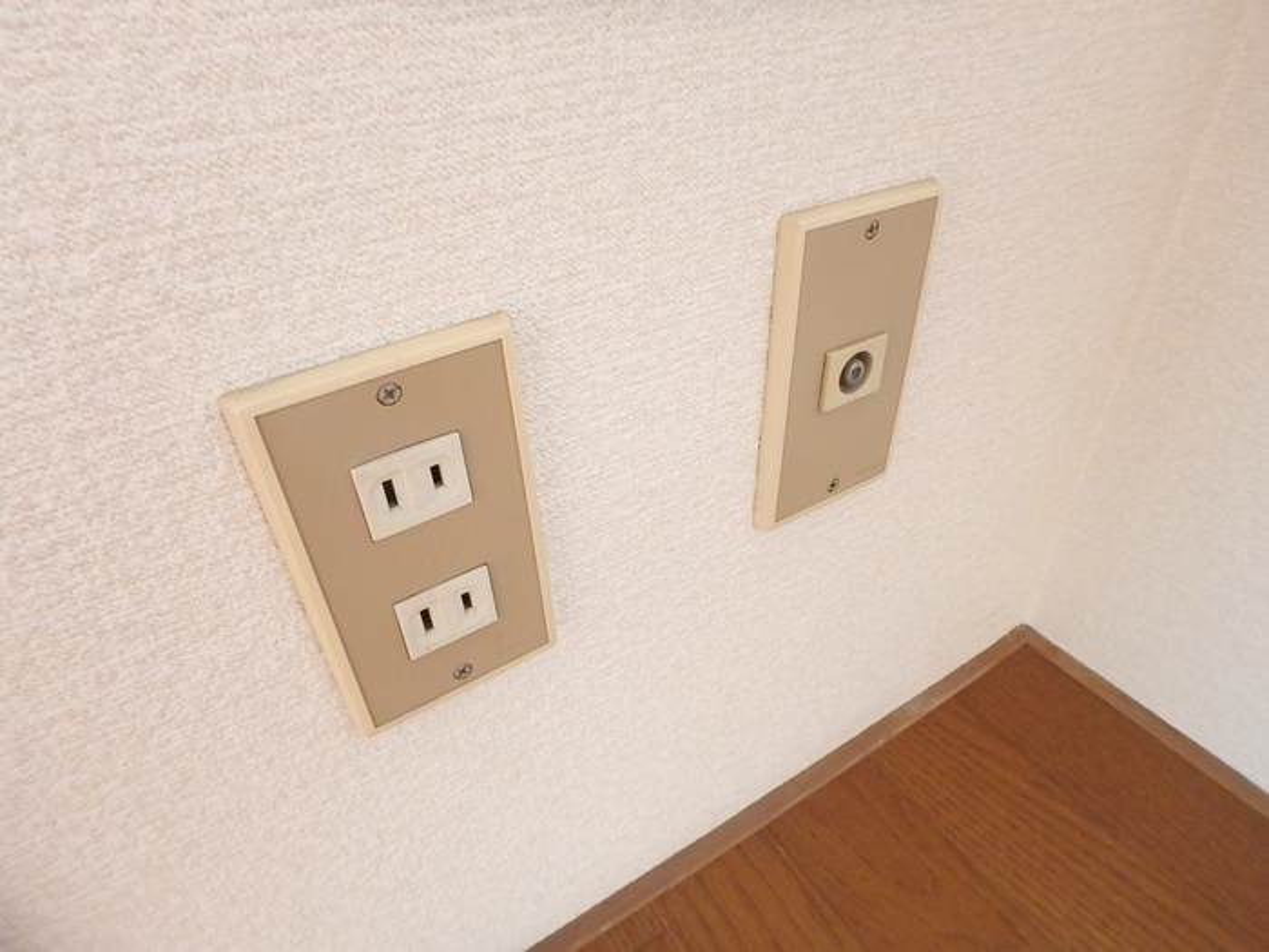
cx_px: 634
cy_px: 476
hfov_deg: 79.0
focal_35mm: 21
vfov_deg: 63.4
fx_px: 770
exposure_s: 1/30
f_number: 3.5
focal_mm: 3.7
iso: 640
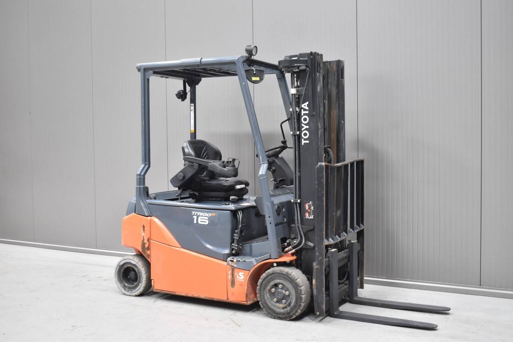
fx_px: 577
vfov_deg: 33.0
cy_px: 171
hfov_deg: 47.9
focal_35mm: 40
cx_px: 256
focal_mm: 27
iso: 1600
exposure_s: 1/30
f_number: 4.5
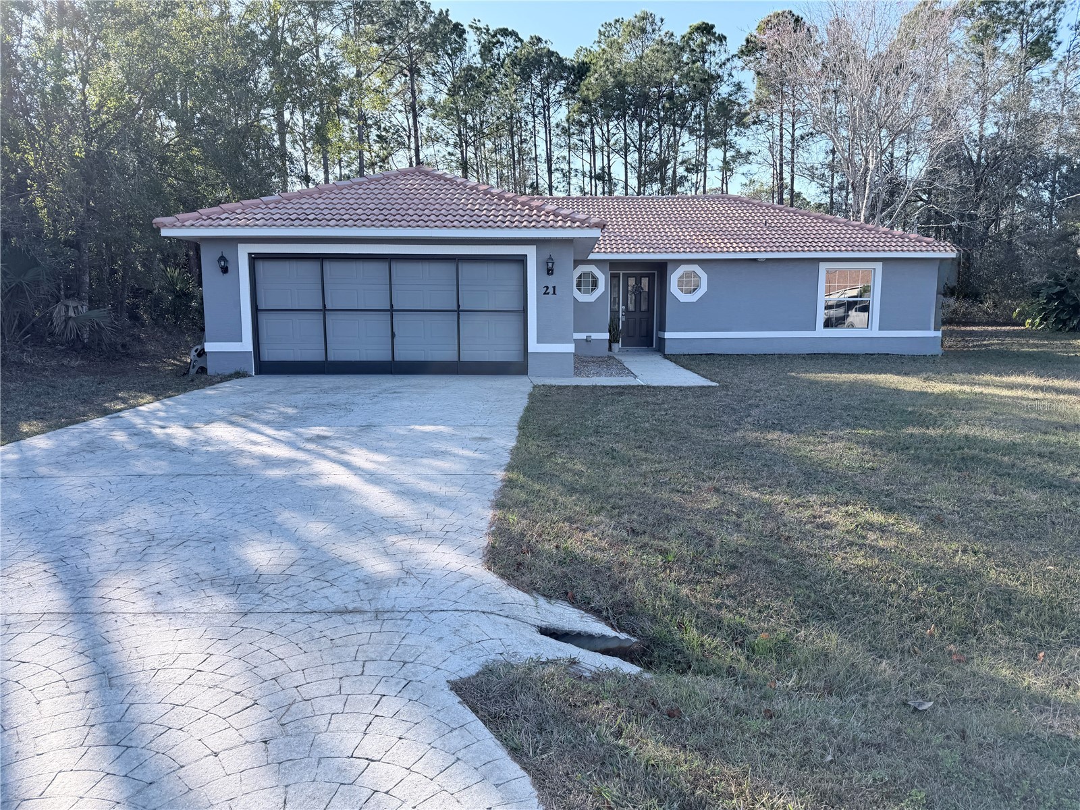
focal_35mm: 24
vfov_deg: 56.8
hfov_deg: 71.6
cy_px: 405
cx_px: 540
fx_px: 749
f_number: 1.78
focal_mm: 6.76
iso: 80
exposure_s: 1/1250
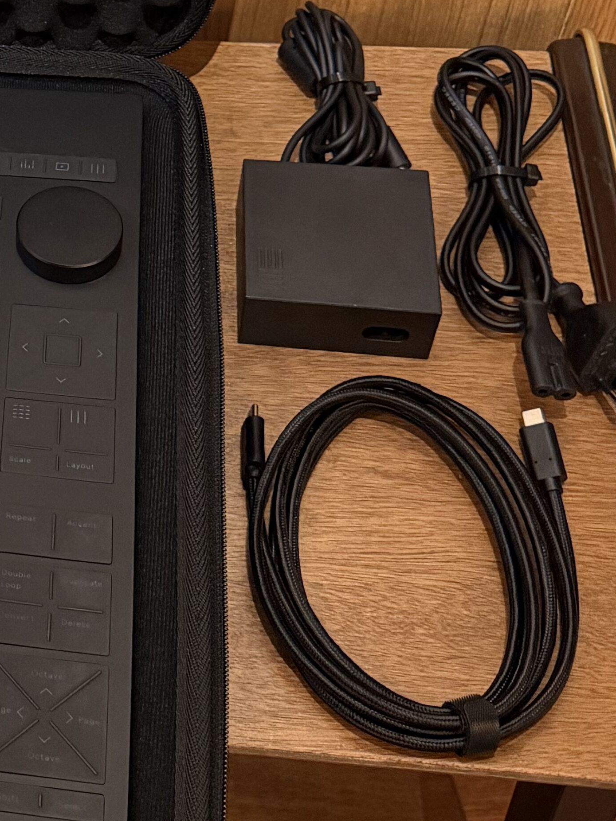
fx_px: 1756
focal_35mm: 74
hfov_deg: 18.0
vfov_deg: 25.7
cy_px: 128
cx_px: -274
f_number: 1.78
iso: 640
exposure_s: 1/33
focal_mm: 6.76
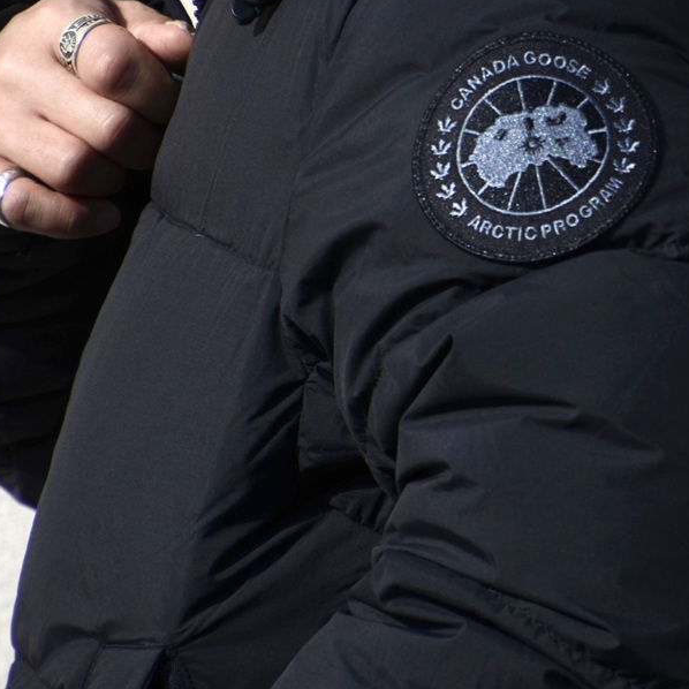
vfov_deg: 1.8
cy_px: 140
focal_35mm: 963
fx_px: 21686
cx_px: 489
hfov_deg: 1.8
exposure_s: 1/1000
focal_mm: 300
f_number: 6.3
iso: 125
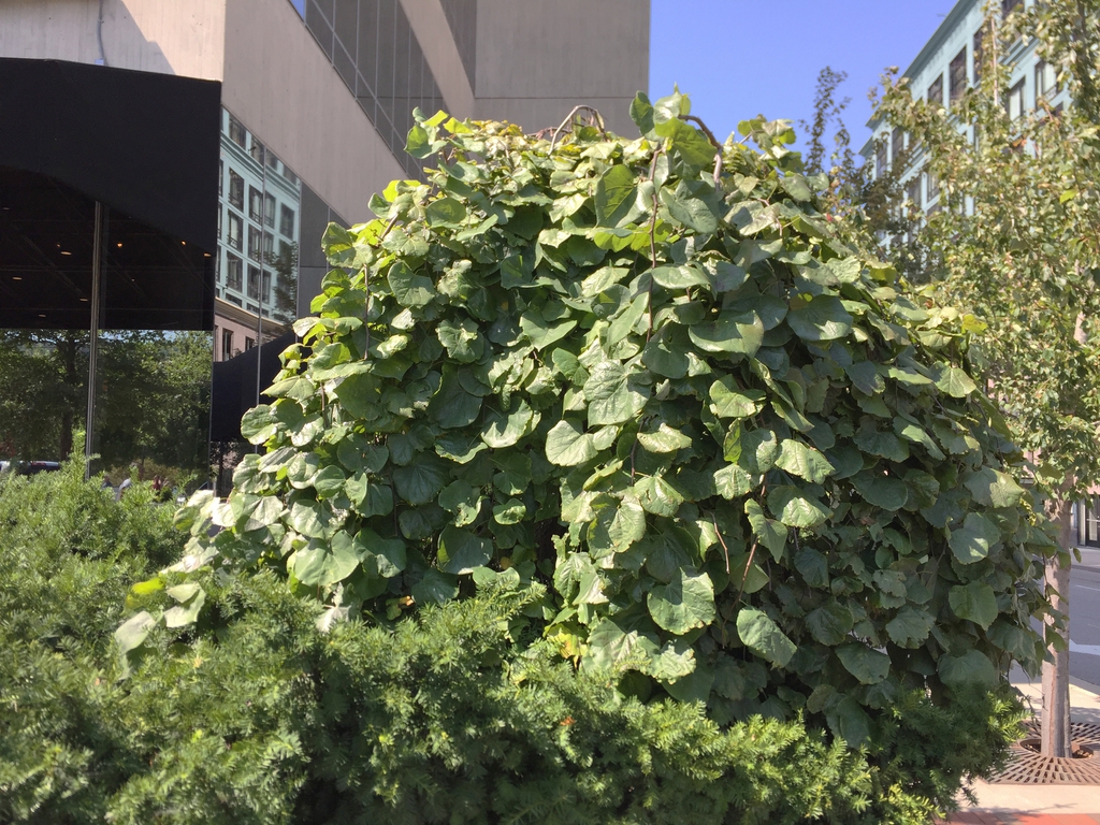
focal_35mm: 29
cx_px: 550
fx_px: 922
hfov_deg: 61.7
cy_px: 412
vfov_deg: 48.2
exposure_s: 1/659
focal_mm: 4.15
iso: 32
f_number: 2.2
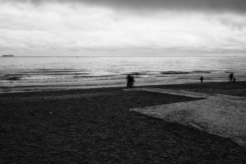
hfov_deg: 54.4
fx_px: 239
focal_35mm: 35
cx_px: 123
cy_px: 82
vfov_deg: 37.9
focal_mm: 23
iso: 200
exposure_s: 1/2
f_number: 16
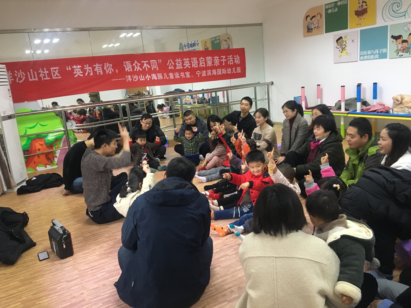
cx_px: 206
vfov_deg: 48.2
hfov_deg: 61.7
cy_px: 154
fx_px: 344
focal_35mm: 29
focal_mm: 4.15
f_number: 2.2
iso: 200
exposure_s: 1/25
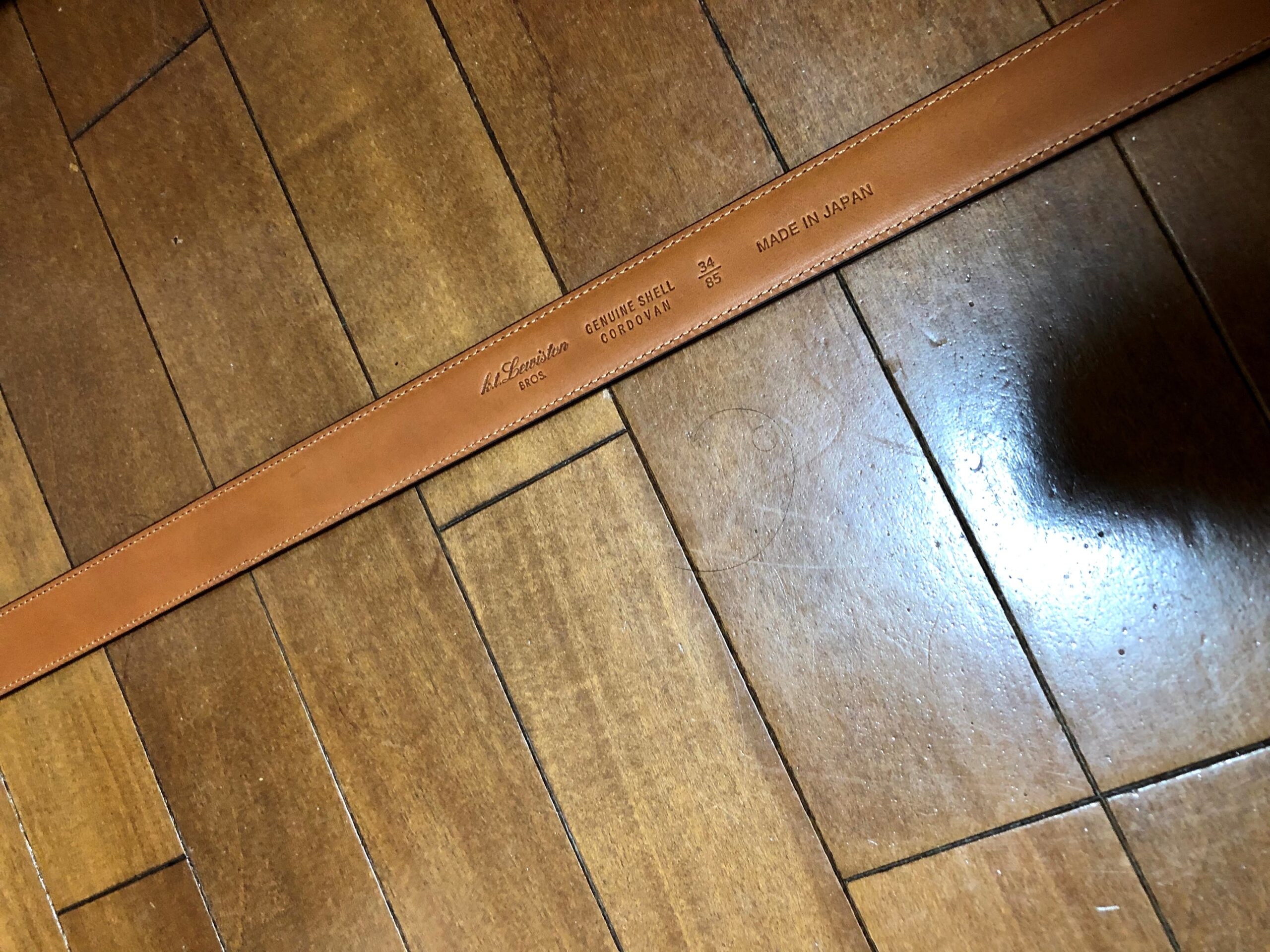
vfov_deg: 49.7
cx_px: 635
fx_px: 1027
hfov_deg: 63.4
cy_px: 476
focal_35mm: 28
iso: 80
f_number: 1.8
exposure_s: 1/15
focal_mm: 3.99
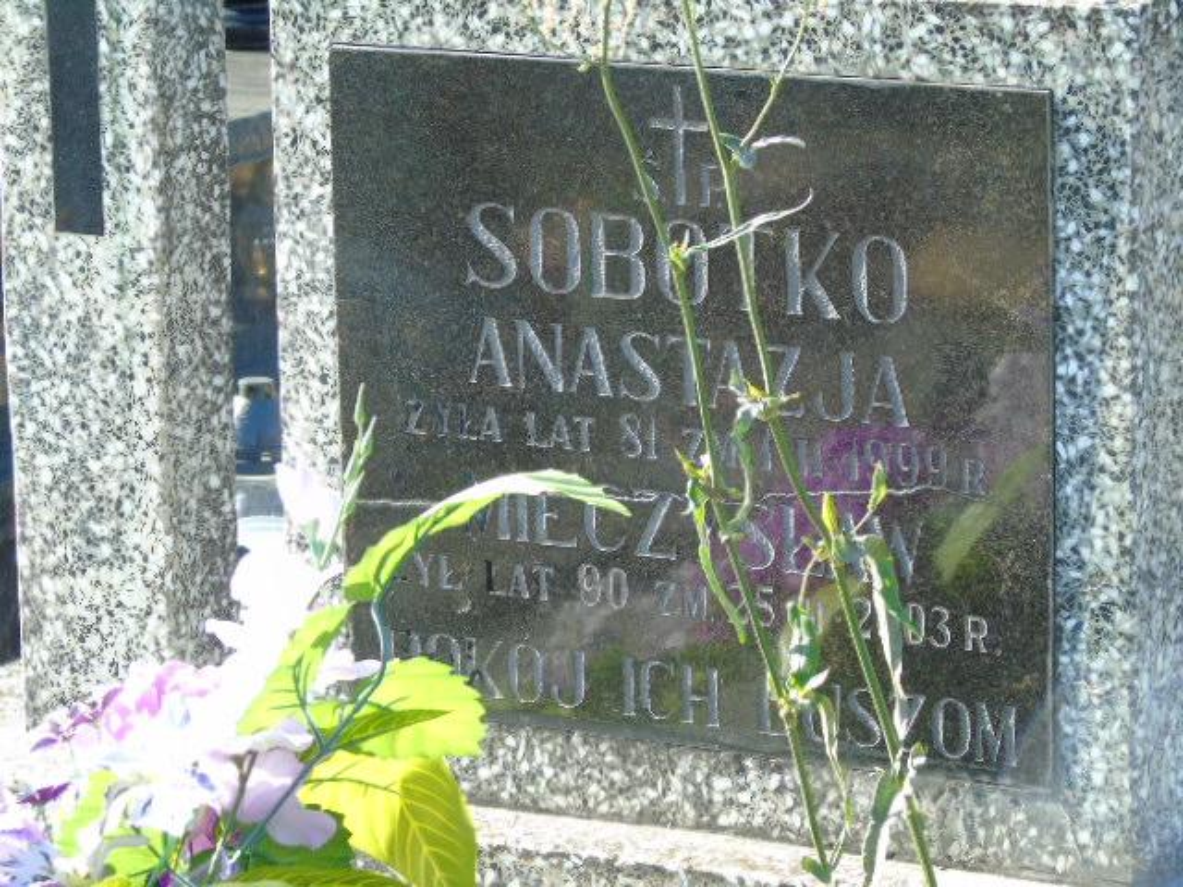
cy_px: 444
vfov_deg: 8.0
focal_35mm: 186
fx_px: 6357
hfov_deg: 10.6
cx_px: 592
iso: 100
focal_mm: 33
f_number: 5
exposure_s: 1/125
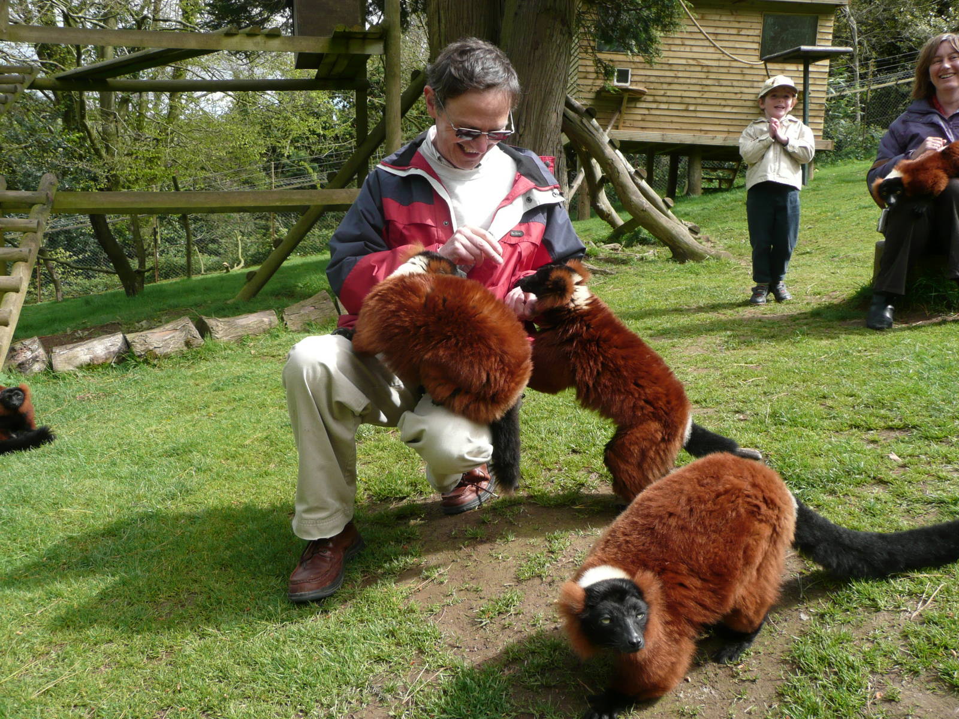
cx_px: 480
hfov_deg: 60.0
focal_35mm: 30
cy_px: 360
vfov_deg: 46.8
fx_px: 831
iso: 100
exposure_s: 1/320
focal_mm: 4.9
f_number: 3.4
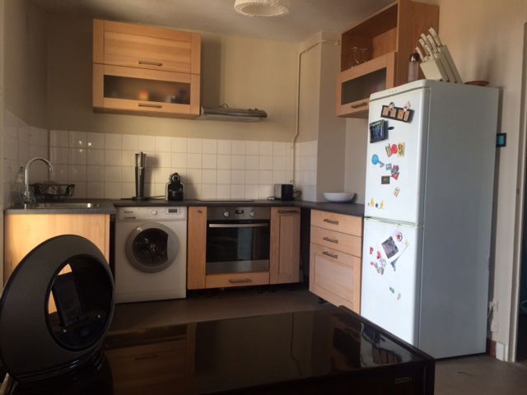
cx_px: 264
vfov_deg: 48.2
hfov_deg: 61.7
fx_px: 442
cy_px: 198
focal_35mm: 29
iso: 32
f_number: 2.2
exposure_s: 1/33
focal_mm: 4.15
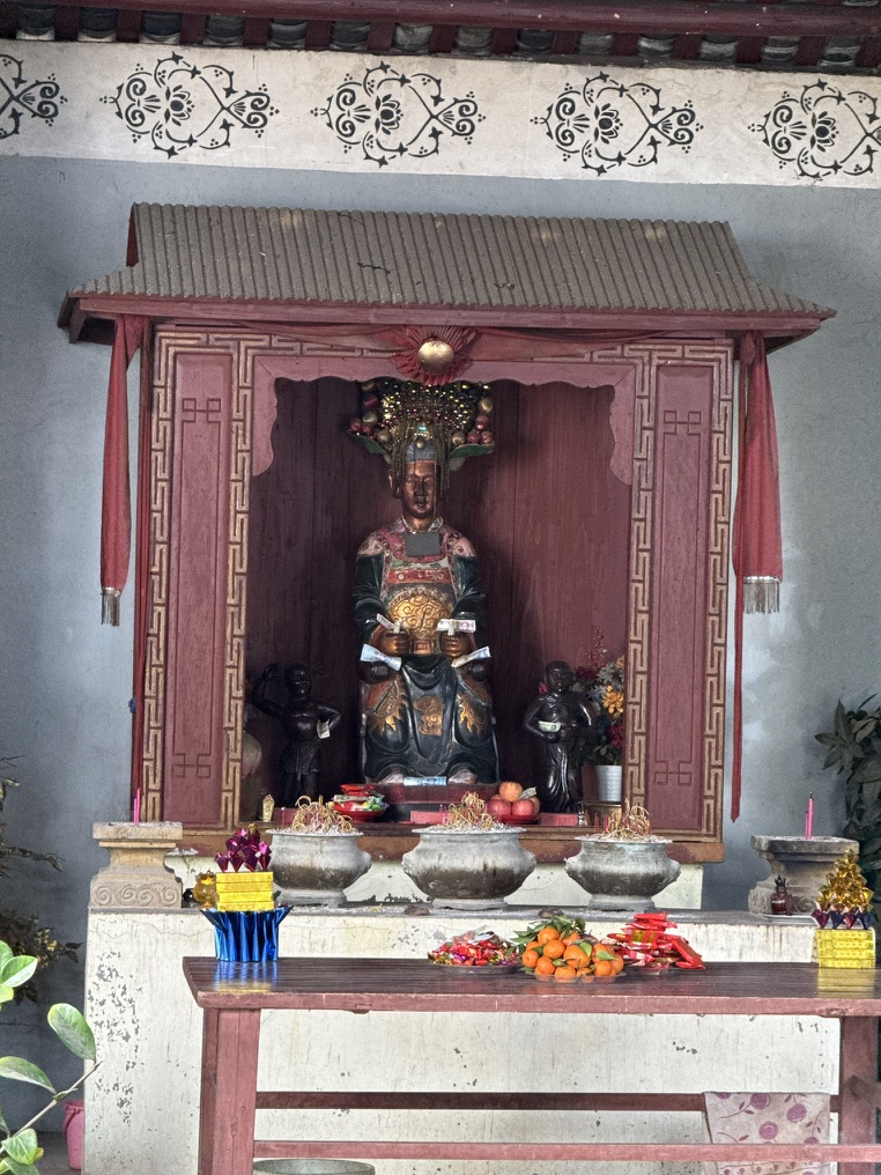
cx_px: 439
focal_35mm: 121
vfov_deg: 16.3
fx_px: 4106
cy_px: 590
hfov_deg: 12.2
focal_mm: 15.66
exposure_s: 1/92
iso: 400
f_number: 2.8
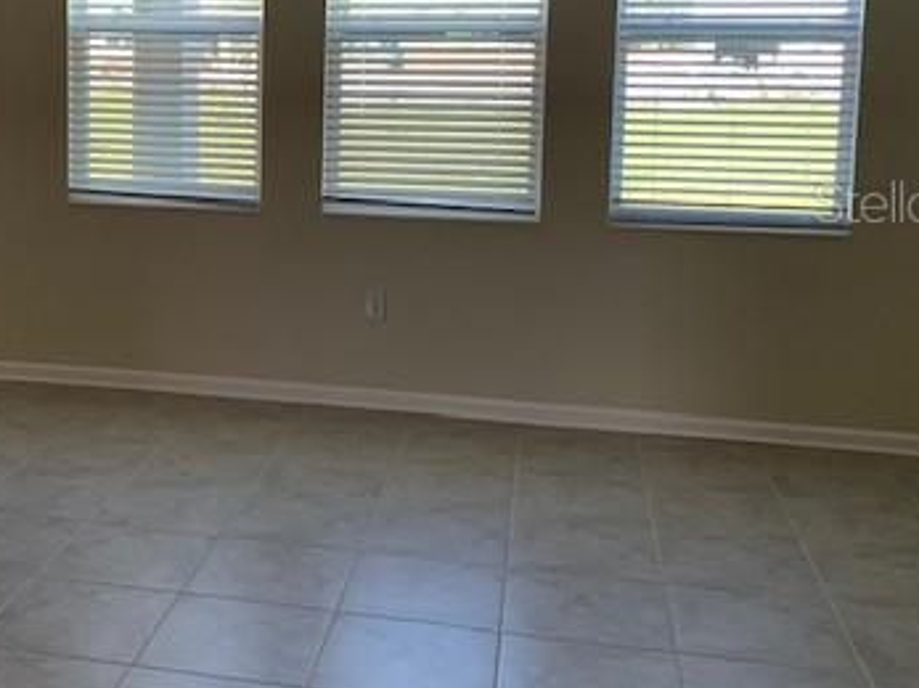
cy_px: 201
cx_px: 217
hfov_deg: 38.5
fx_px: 1274
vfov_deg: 29.9
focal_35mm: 48
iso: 50
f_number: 1.8
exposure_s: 1/120
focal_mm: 4.25
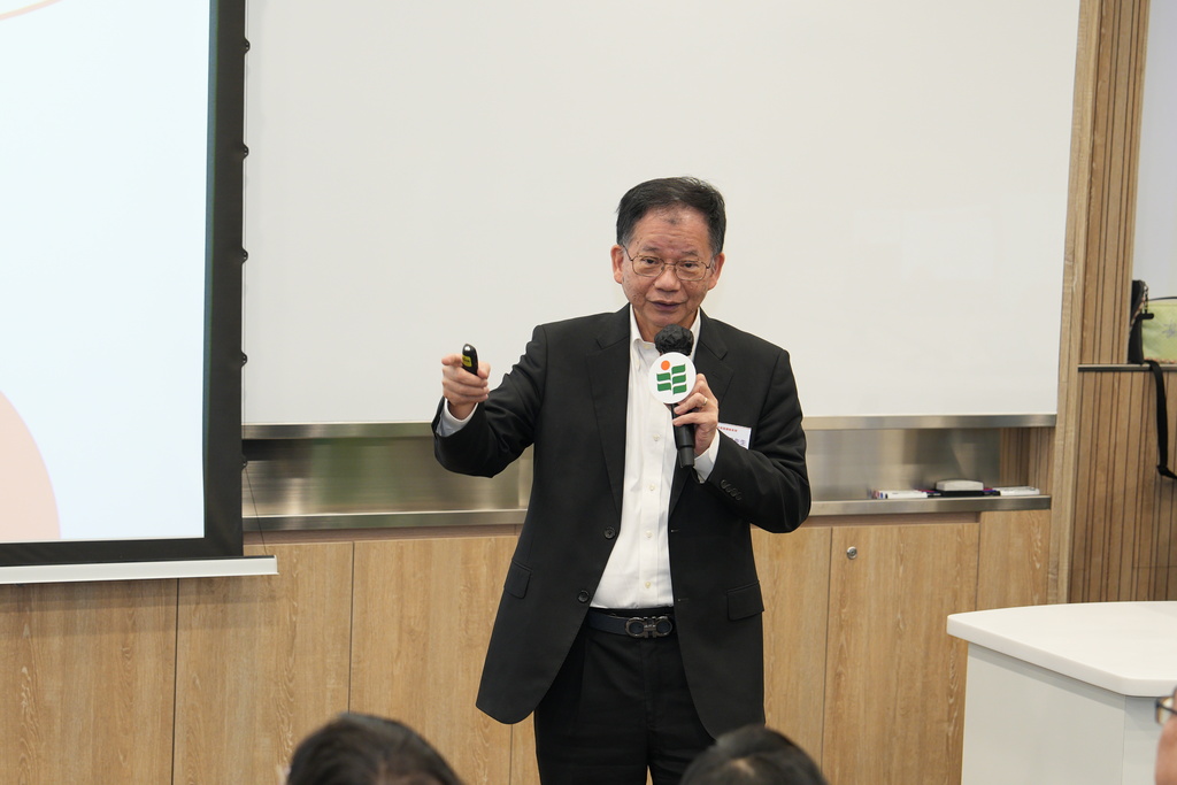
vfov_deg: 13.0
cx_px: 588
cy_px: 392
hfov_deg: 19.5
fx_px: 3433
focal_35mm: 105
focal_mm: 70
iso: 500
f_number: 2.8
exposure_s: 1/100
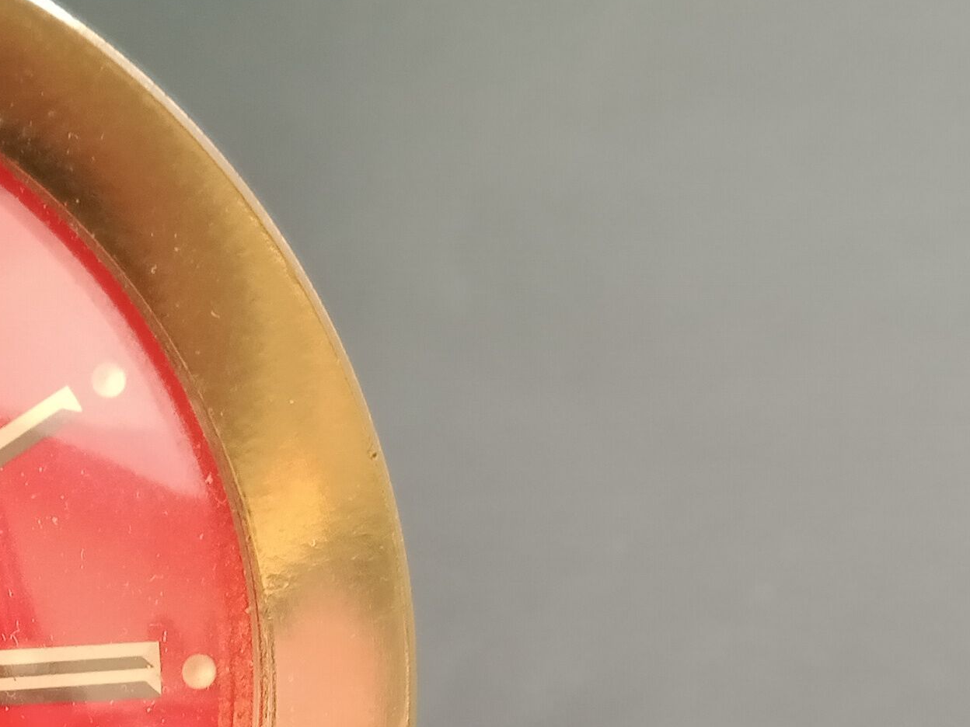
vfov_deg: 15.7
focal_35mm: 90
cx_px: -305
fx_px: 2522
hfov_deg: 19.9
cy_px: 915
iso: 255
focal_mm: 3.54
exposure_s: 1/33.3
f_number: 2
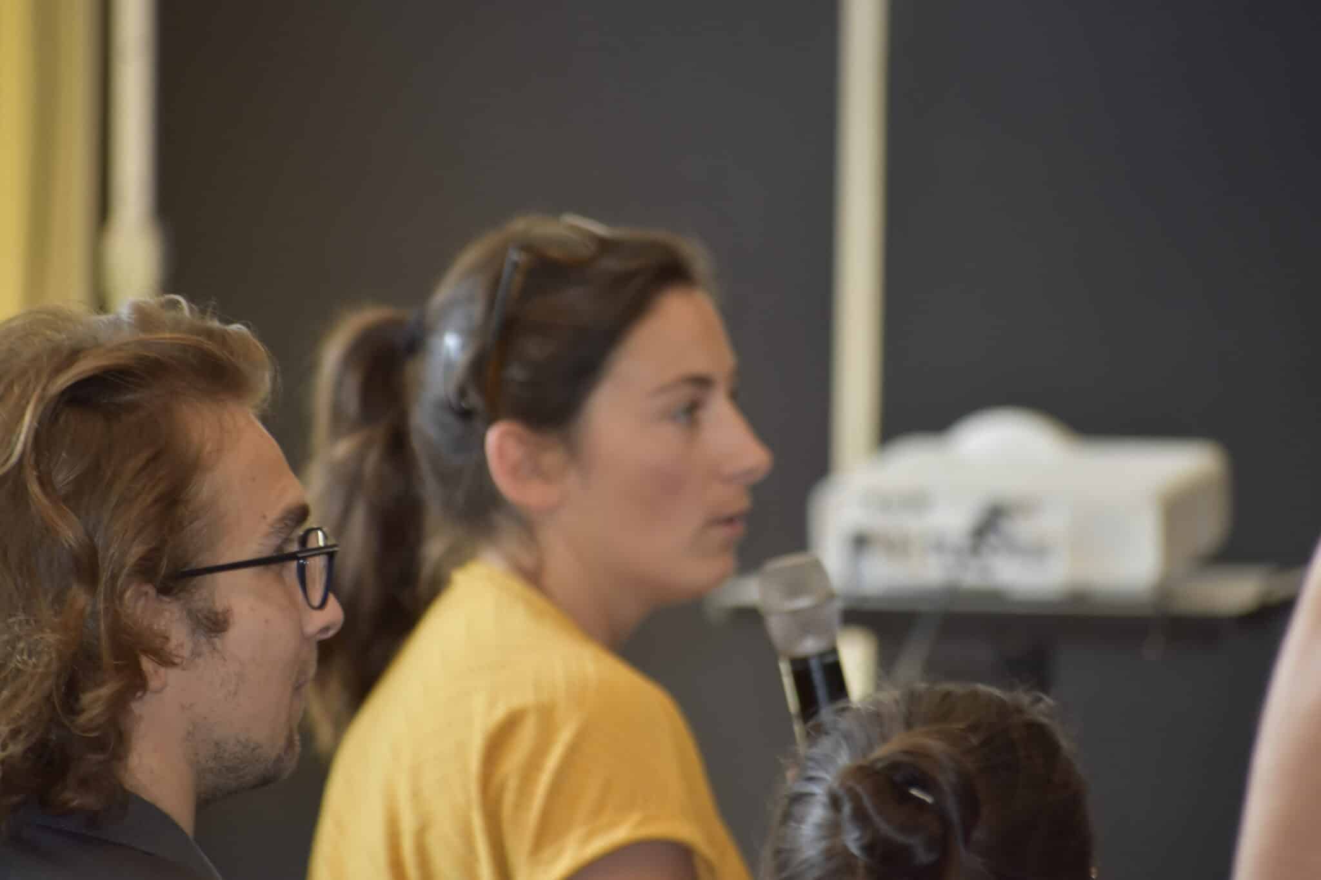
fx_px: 12107
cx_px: 660
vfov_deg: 4.2
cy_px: 440
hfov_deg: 6.2
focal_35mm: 330
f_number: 5.6
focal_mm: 220
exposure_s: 1/50
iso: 400
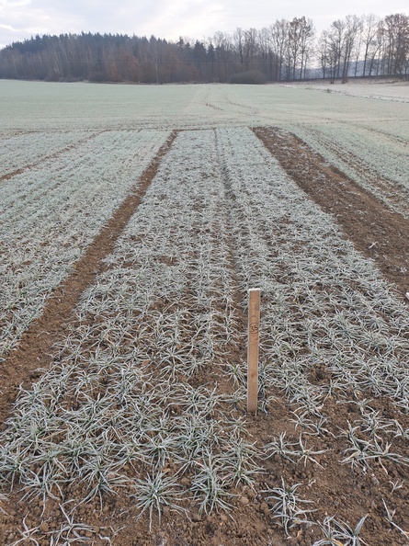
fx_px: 410
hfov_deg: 53.0
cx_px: 204
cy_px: 273
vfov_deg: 67.3
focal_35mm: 26
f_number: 2.4
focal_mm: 4.3
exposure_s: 1/182
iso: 50
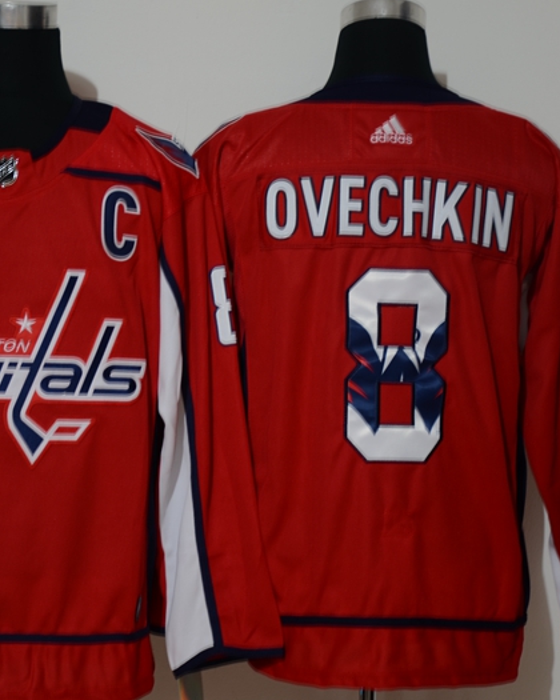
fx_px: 2217
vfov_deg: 17.9
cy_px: 348
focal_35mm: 107
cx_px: 189
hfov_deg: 14.4
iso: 100
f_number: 4.8
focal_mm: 50
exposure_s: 2
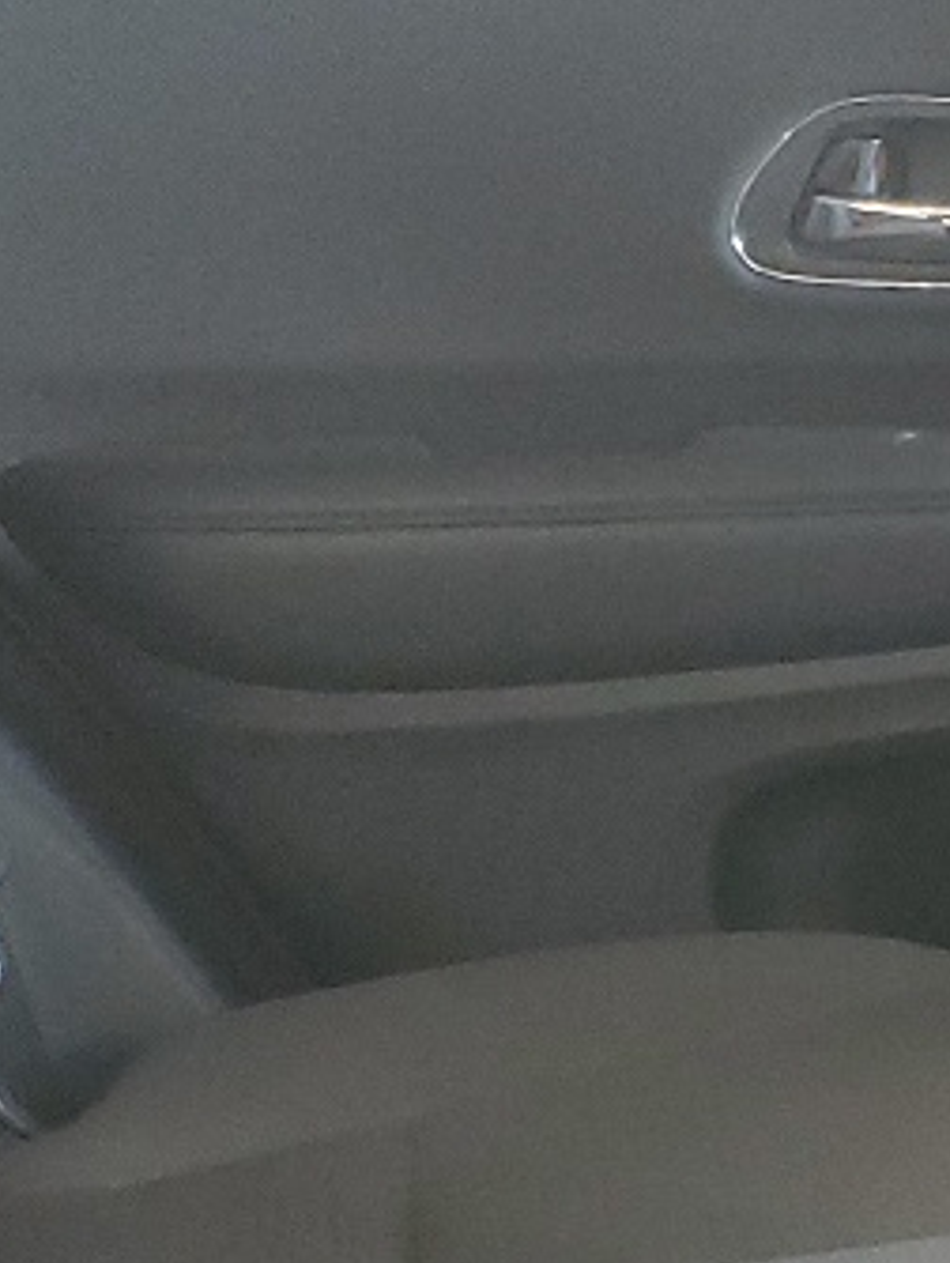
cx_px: 920
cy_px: 1331
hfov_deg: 11.9
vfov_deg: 15.5
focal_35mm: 124
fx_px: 4529
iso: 351
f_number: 1.5
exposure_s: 1/60.2
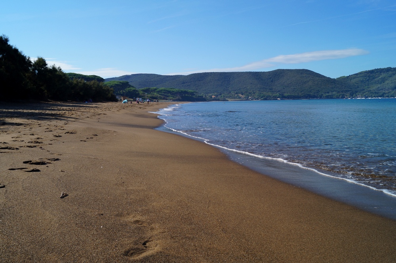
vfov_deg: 43.5
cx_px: 198
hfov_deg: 62.0
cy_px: 132
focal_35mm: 30
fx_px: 330
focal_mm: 20
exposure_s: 1/200
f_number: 13
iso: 100
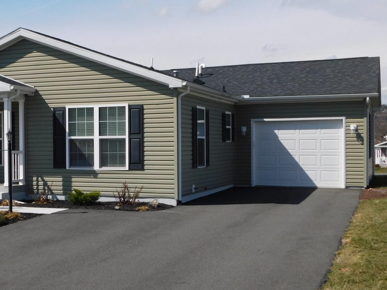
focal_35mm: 57
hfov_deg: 32.9
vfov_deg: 25.7
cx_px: 84
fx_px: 637
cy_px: 151
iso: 125
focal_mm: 6.3
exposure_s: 1/500
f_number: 7
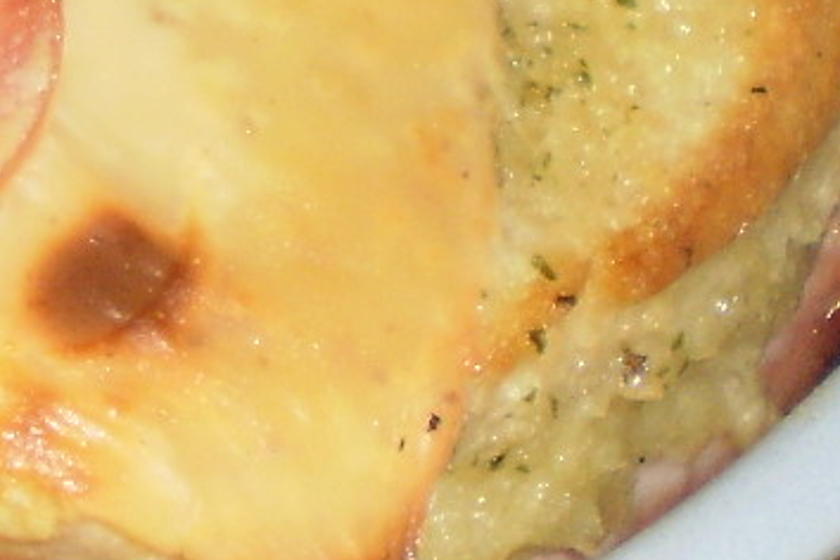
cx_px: -569
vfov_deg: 8.0
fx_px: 3943
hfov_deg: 11.5
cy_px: -278
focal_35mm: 169
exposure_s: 1/30
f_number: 3.1
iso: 125
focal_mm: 6.3
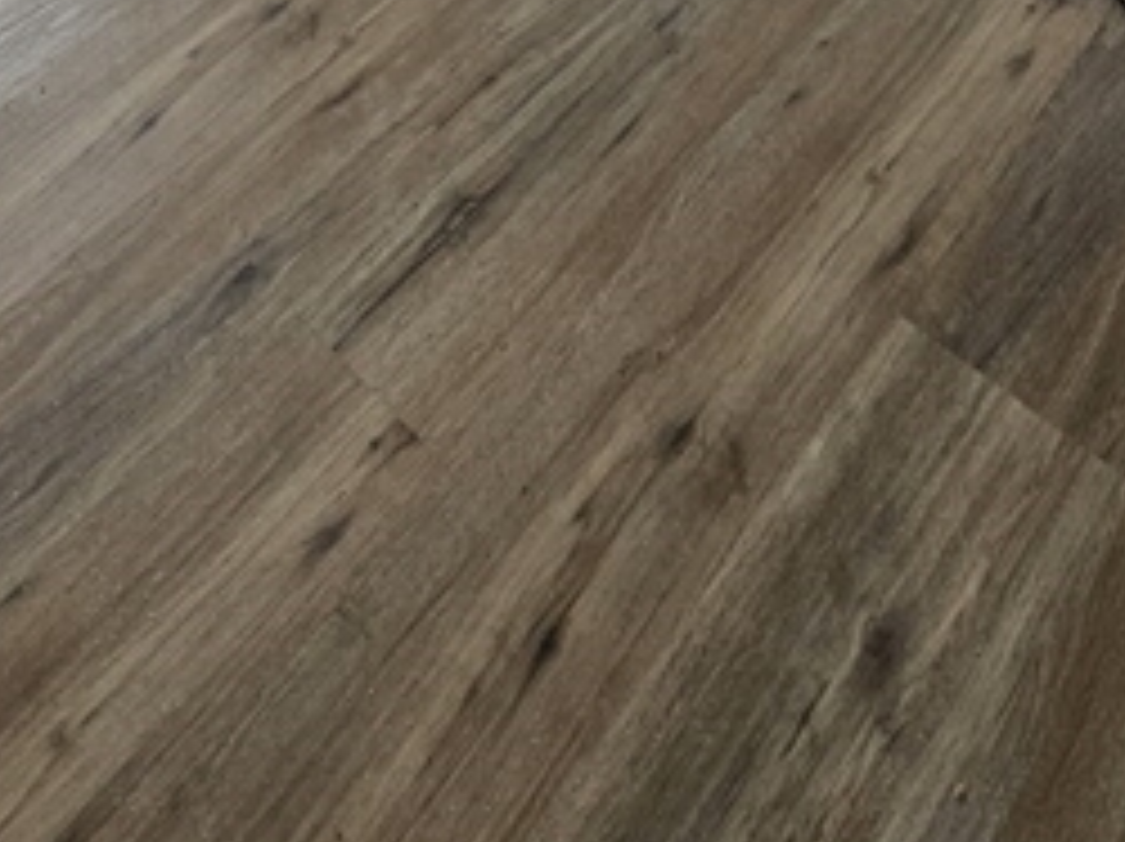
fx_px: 1299
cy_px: -504
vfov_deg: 24.8
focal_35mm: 40
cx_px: 544
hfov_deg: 46.8
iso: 50
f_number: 2.2
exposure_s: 1/161
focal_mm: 2.2
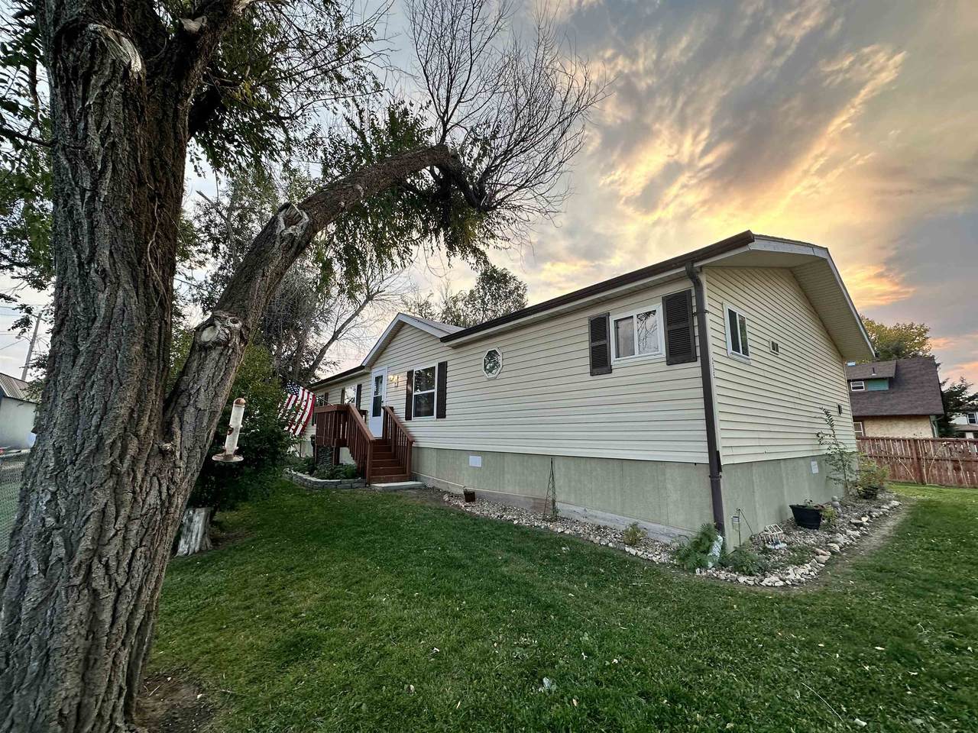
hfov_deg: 102.1
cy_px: 366
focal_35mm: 14
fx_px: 396
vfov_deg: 85.7
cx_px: 489
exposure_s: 1/161
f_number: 2.2
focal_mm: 2.22
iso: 40
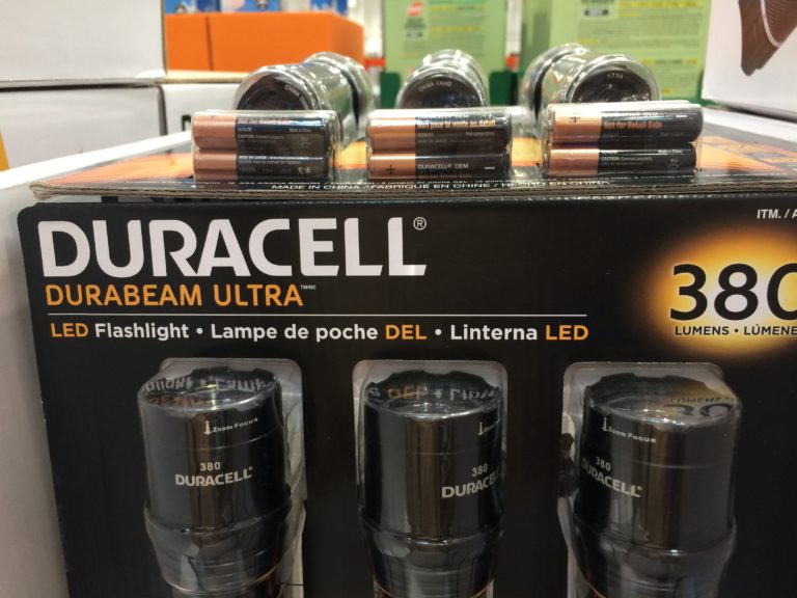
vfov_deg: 48.2
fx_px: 668
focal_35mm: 29
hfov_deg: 61.7
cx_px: 398
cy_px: 299
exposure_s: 1/30
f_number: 2.2
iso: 100
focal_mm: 4.15
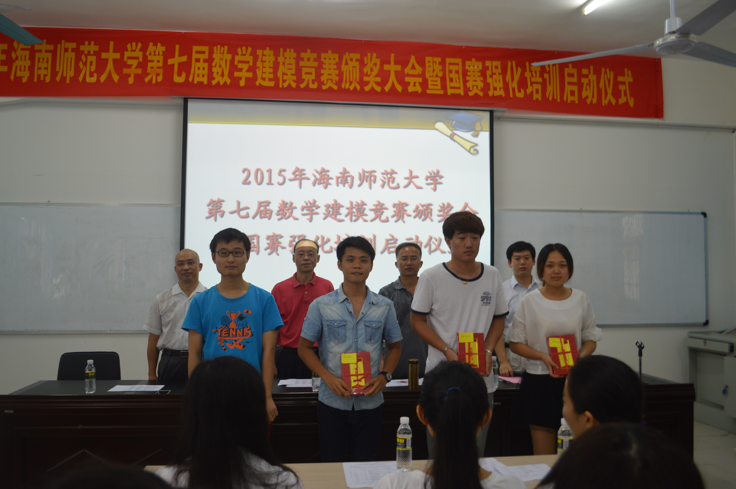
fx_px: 613
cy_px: 244
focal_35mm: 30
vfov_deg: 43.5
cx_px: 368
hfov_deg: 62.0
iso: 400
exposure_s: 1/30
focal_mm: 20
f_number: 3.8
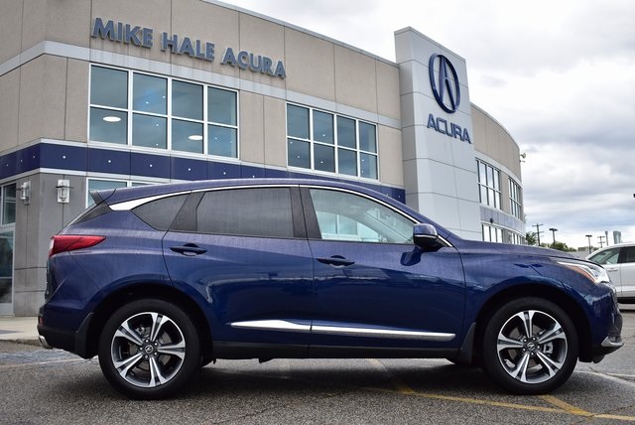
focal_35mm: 36
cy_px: 212
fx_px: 636
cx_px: 318
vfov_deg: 36.9
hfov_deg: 53.1
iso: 100
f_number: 5
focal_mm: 24
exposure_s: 1/100
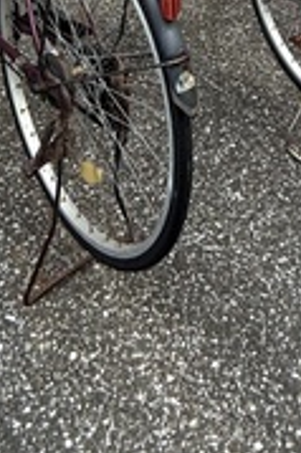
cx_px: 143
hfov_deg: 23.7
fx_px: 716
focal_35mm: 57
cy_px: -294
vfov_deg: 23.9
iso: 50
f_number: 2.2
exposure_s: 1/227
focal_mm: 2.22
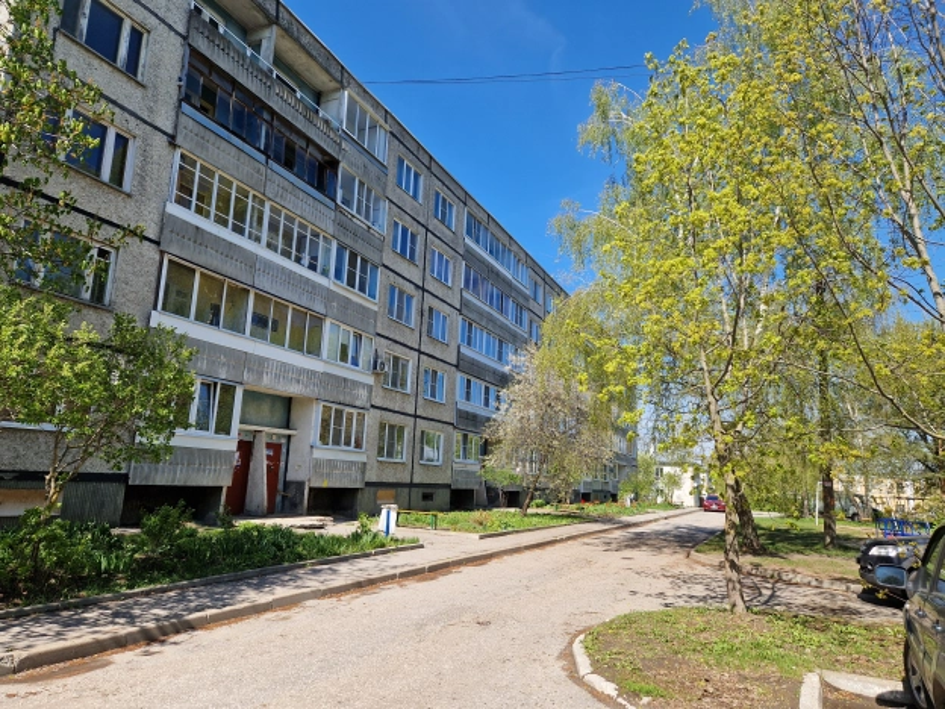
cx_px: 472
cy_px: 354
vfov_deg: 58.9
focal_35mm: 23
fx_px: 628
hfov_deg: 73.9
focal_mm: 5.4
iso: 50
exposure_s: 1/1232
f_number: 1.8
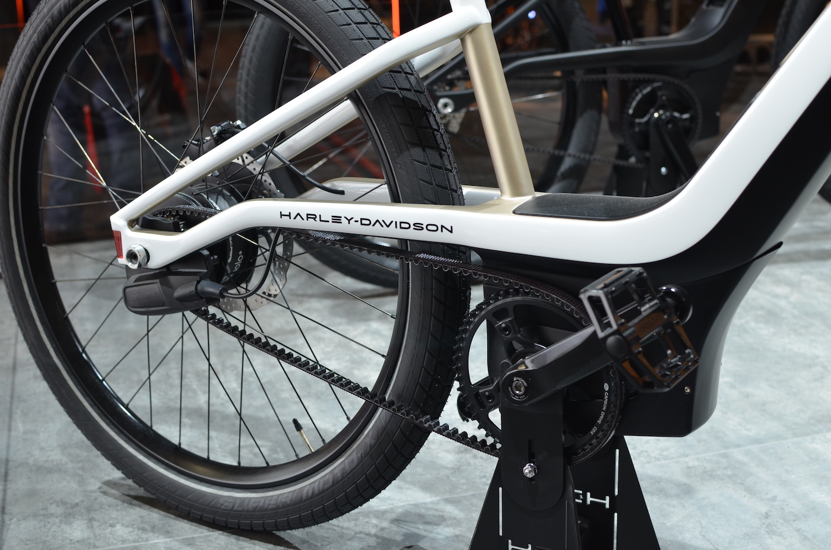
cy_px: 275
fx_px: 1209
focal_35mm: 52
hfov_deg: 37.9
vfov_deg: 25.6
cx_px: 416
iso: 320
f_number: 4
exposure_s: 1/80
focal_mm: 35
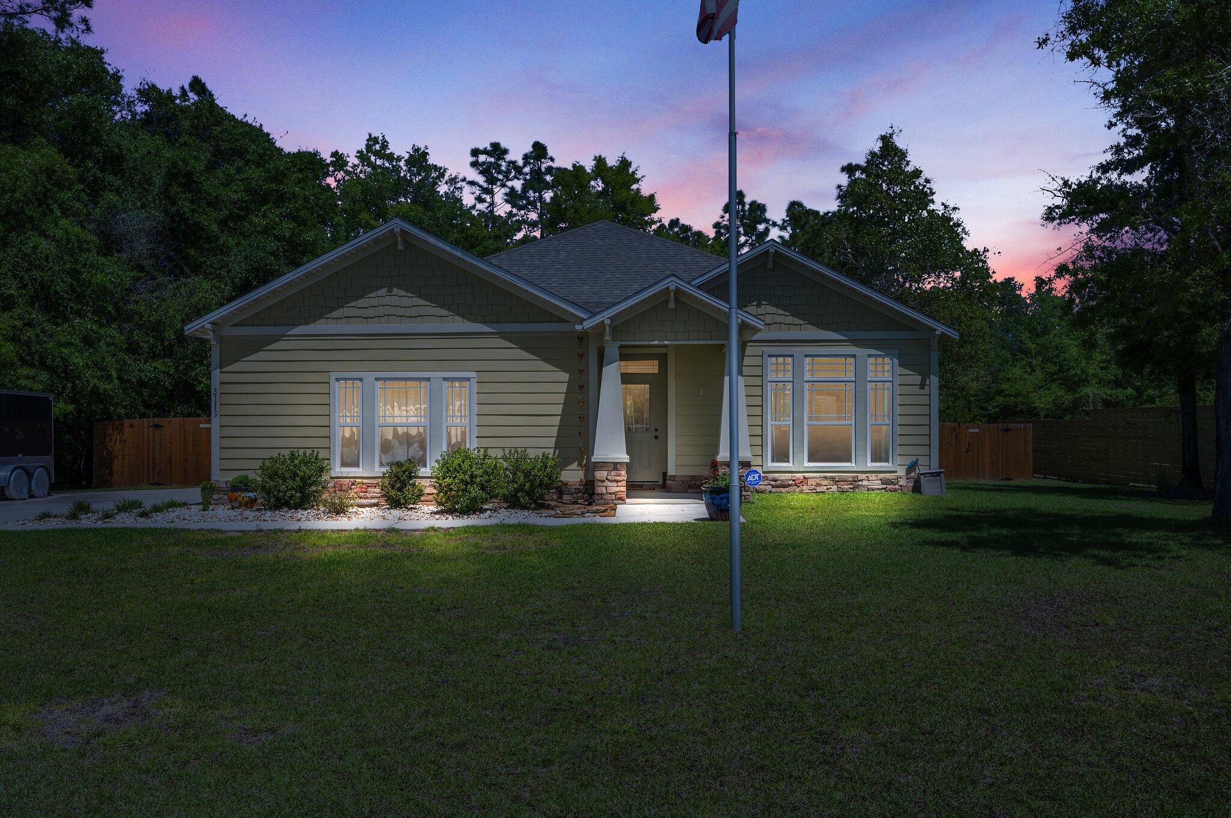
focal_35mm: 30
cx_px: 616
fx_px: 1025
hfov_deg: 62.0
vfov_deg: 43.5
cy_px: 409
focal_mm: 30
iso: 400
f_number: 7.1
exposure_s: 1/3200
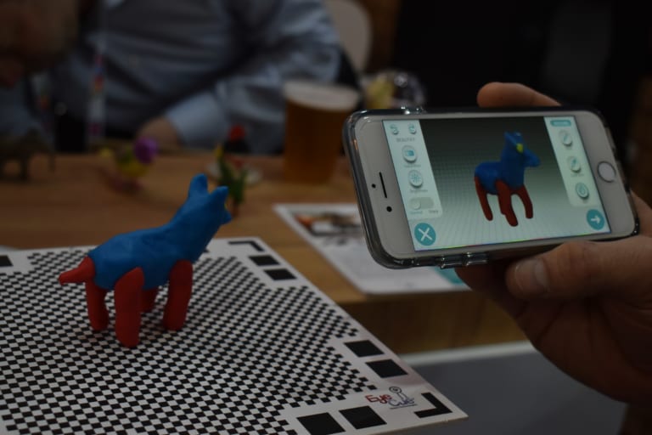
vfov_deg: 25.8
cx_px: 326
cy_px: 218
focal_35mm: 52
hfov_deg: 37.9
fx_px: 951
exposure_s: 1/80
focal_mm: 35
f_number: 6.3
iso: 640
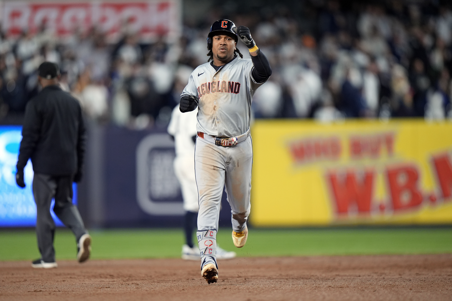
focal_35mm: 400
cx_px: 226
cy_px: 150
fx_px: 5022
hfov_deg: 5.2
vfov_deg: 3.4
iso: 2500
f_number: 2.8
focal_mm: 400
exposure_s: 1/2000
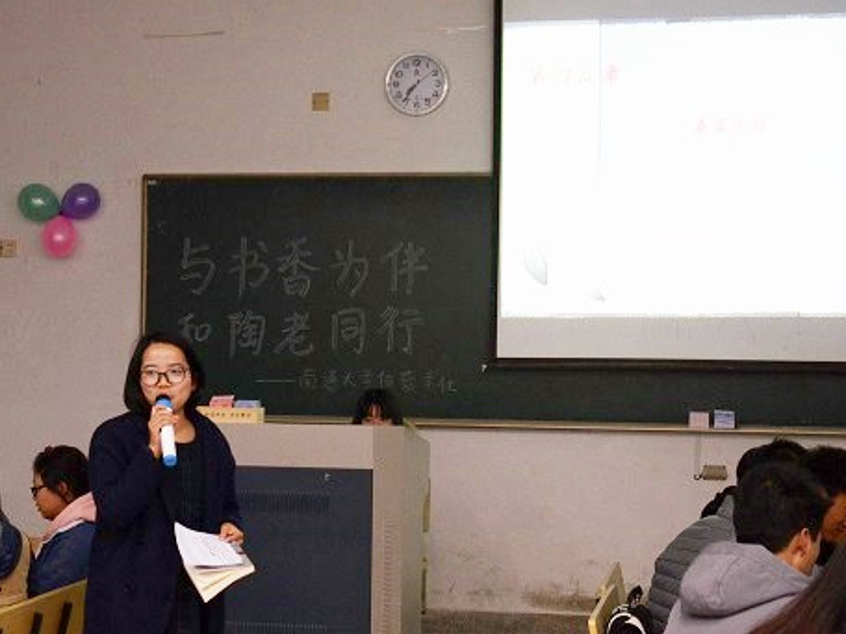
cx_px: 336
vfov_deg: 18.0
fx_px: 2004
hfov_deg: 23.8
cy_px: 382
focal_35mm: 82
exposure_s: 1/50
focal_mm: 40
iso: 800
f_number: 4.5
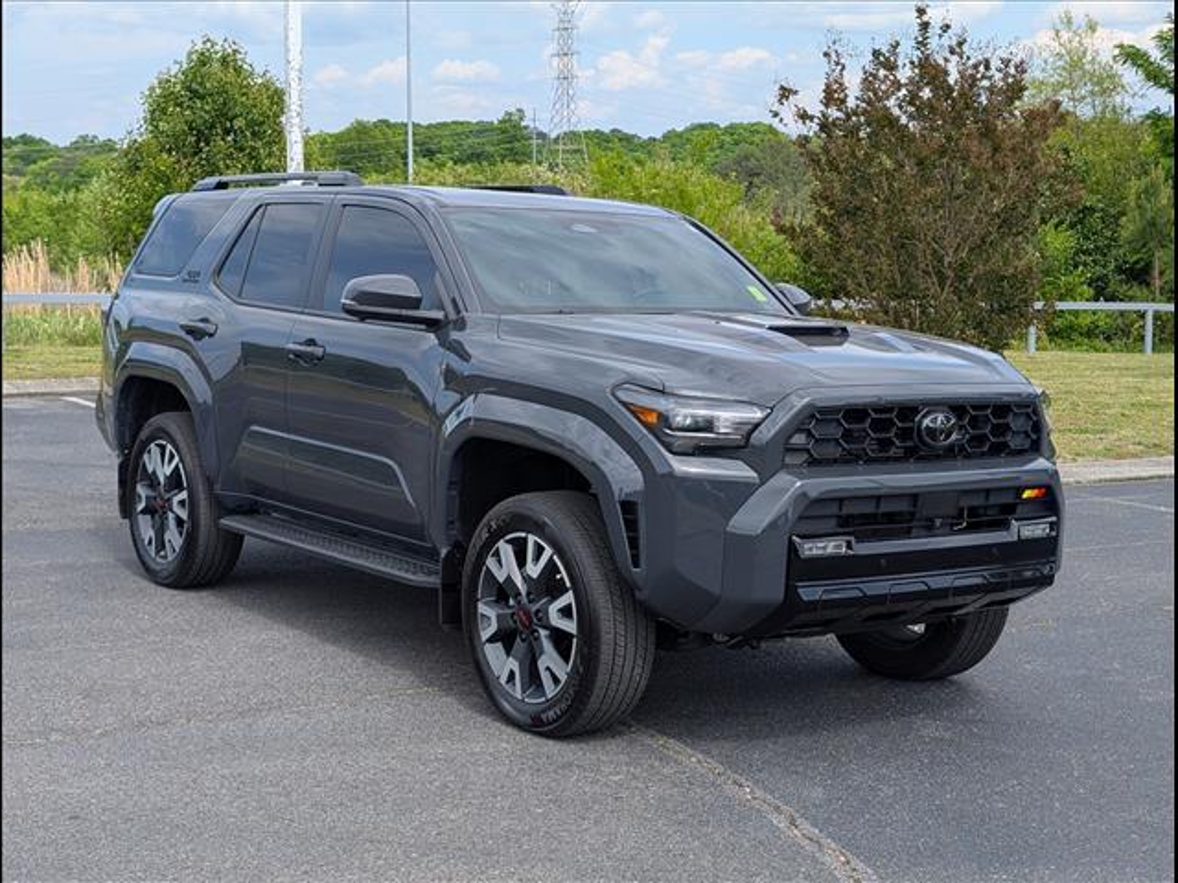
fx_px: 1667
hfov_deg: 38.9
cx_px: 589
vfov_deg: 29.7
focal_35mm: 49
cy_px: 442
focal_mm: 6.9
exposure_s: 1/625
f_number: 1.68
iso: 20
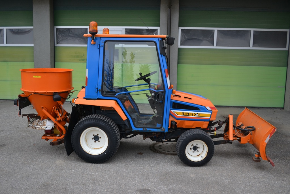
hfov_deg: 53.1
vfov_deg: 36.9
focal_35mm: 36
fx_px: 290
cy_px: 97
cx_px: 145
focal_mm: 24
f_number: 4
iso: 400
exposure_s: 1/500
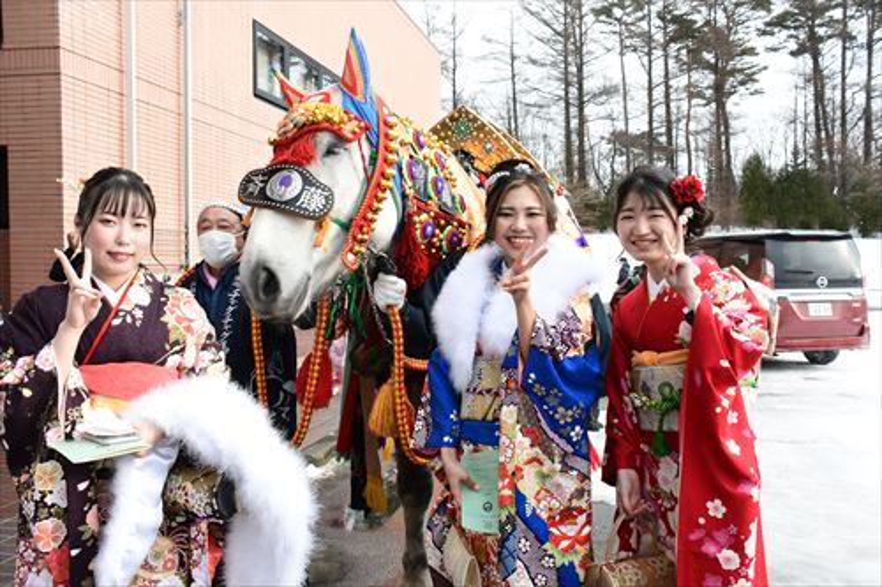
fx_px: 808
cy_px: 294
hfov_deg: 57.2
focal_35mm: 33
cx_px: 441
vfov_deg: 39.9
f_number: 8
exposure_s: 1/100
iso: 160
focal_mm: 22
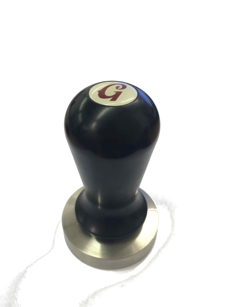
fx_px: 266
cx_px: 113
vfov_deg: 60.0
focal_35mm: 30
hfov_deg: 46.8
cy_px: 157
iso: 64
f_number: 2.2
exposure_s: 1/33
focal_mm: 4.15
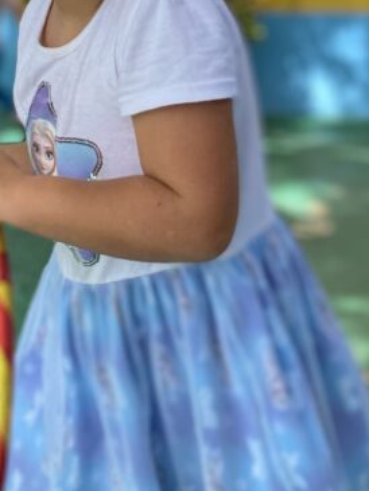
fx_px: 1037
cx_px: 151
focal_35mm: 73
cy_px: 46
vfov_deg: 25.8
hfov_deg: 20.2
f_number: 1.8
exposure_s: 1/788
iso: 32
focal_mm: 4.25
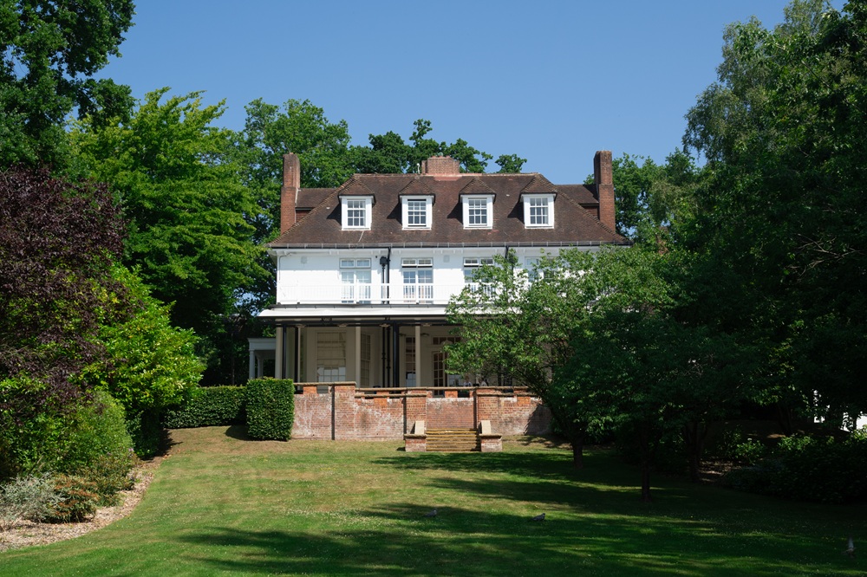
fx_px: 1228
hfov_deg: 38.9
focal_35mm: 51
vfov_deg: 26.5
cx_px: 434
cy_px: 288
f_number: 9
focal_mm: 34
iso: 160
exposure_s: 1/250
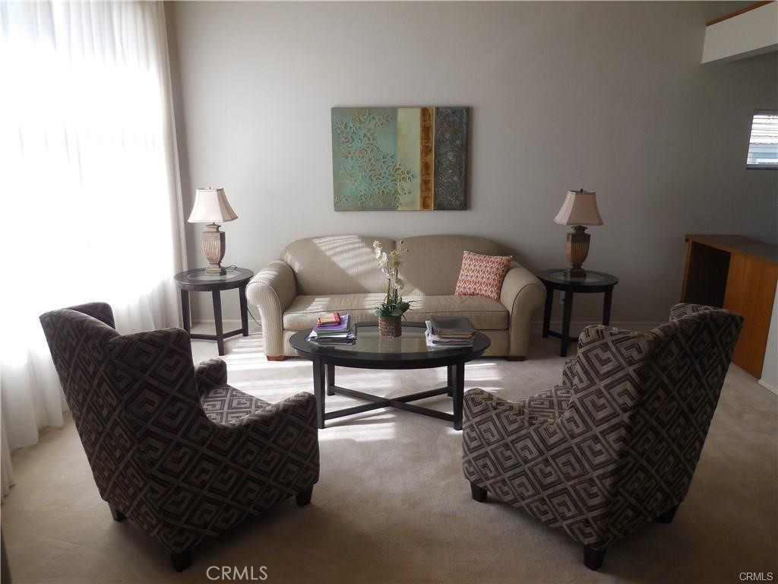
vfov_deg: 54.9
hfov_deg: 69.4
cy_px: 292
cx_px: 389
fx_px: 562
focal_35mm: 25
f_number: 3.1
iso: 125
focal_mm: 4.5
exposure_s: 1/100
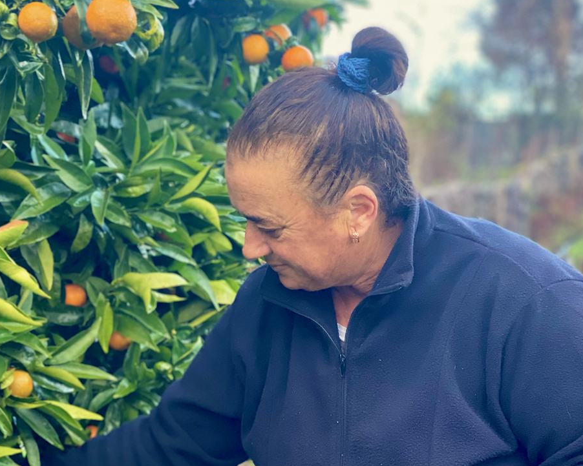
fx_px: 1243
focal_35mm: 72
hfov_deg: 26.4
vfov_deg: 21.3
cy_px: 245
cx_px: 286
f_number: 2
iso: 160
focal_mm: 6
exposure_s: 1/122
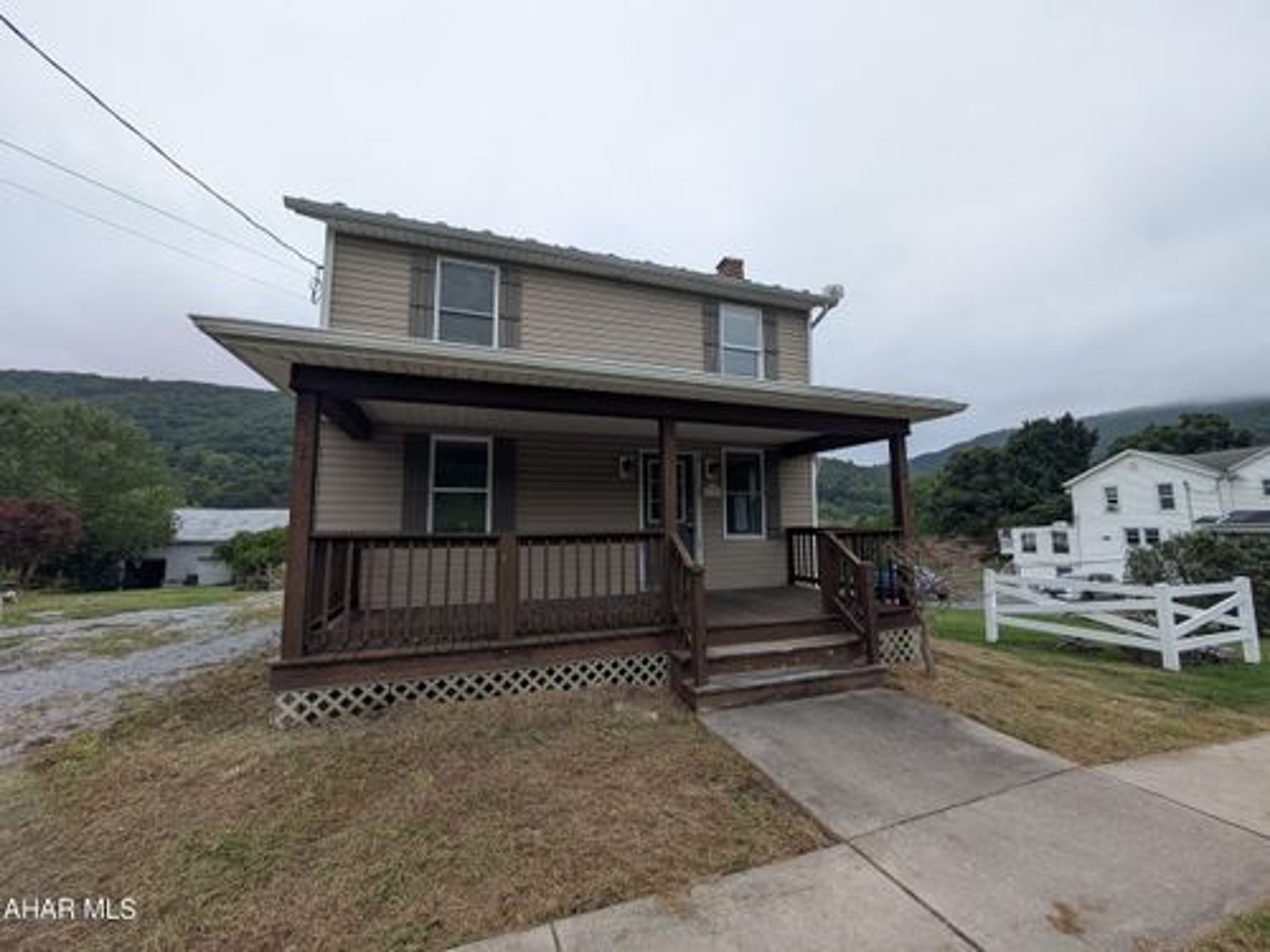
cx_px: 635
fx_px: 440
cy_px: 476
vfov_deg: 94.5
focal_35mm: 12
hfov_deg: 110.5
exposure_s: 1/182
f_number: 1.7
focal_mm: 2.02
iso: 53
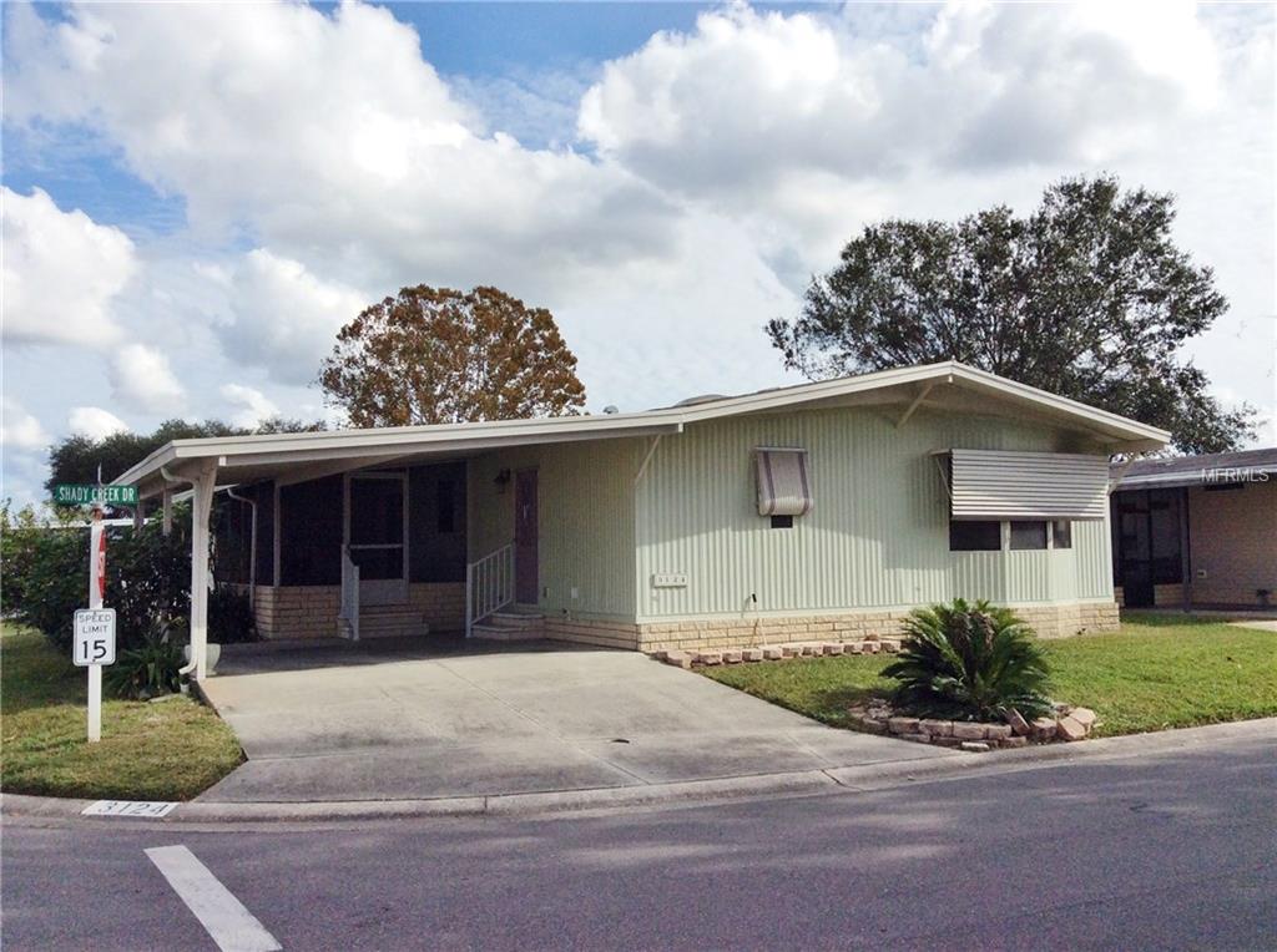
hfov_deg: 56.9
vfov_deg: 44.0
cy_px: 476
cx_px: 638
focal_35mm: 32
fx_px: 1178
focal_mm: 3.3
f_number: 2.4
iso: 32
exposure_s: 1/2288
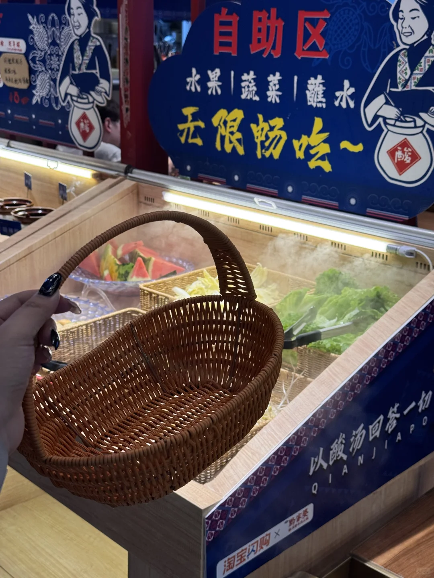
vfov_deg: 39.7
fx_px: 802
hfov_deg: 30.3
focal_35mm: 48
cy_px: 289
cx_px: 217
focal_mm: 6.76
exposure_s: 1/100
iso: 50
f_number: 1.78
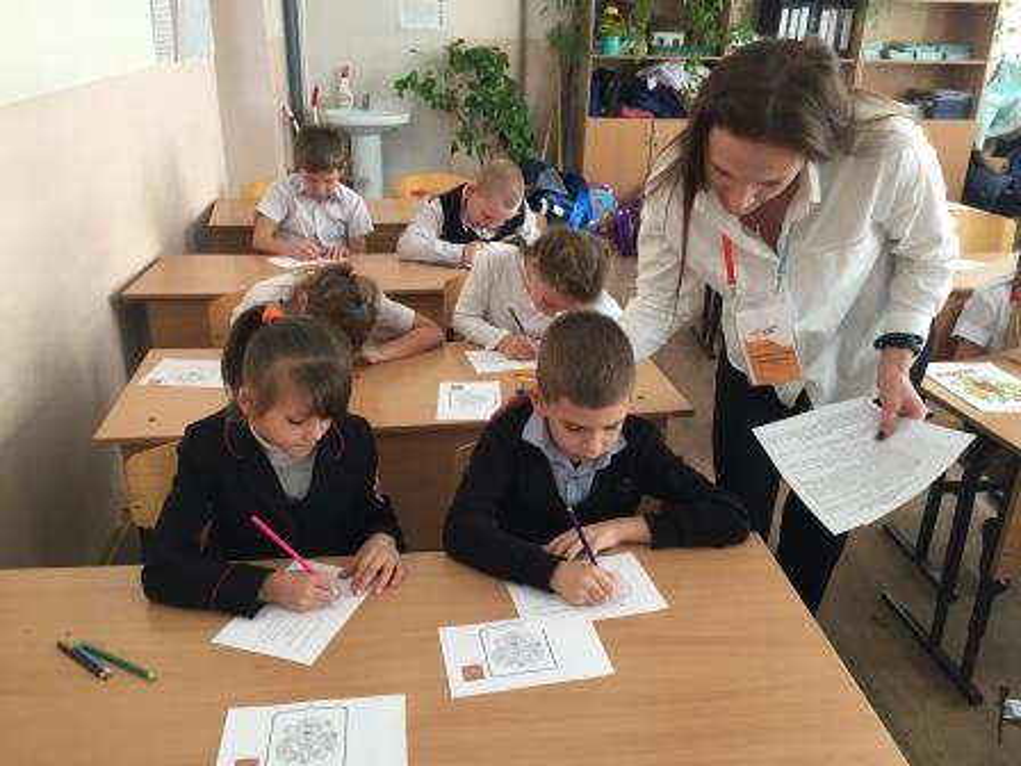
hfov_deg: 61.7
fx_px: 855
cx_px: 510
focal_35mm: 29
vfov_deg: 48.2
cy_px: 383
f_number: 2.2
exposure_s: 1/33
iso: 40
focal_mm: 4.15
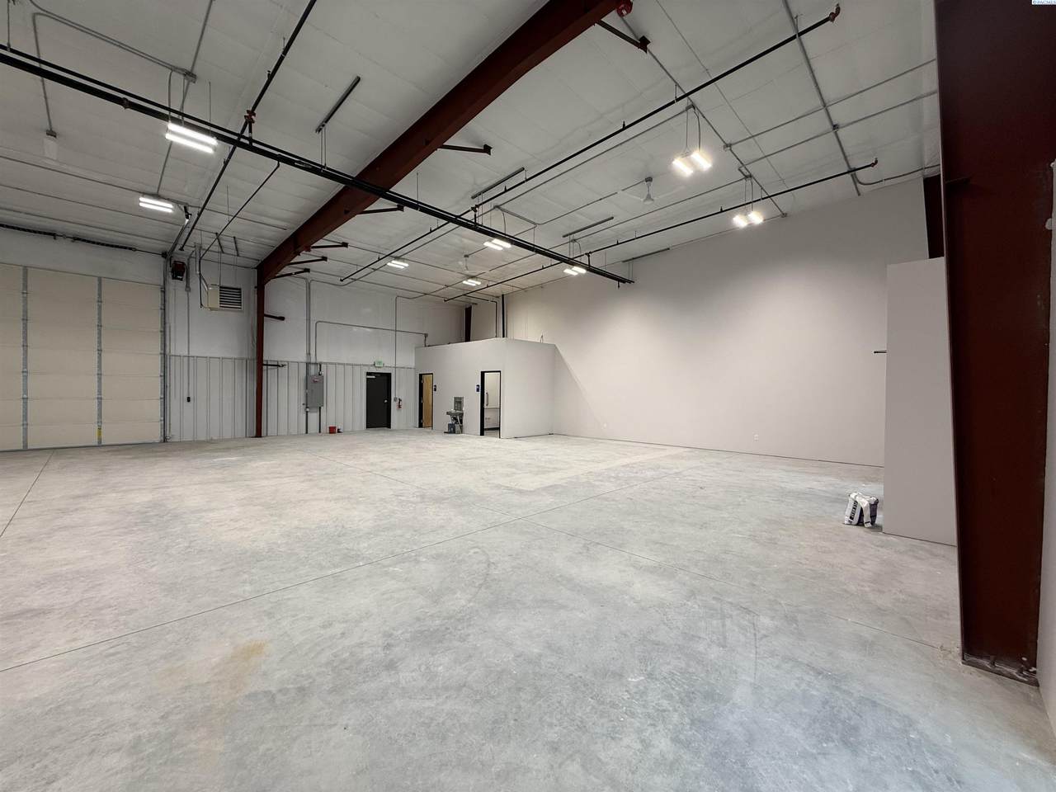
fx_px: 427
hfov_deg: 102.1
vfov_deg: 85.7
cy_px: 396
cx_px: 528
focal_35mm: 14
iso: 64
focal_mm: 2.22
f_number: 2.2
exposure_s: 1/120
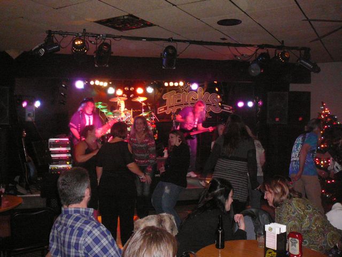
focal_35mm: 35
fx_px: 346
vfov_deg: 40.7
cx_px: 171
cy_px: 128
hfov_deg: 52.6
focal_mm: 5.2
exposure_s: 1/8
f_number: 2.8
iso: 400
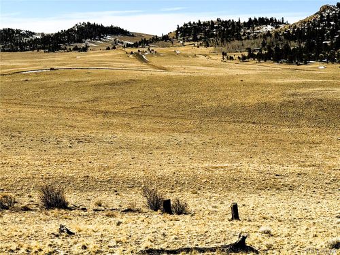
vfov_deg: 21.6
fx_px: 668
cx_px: 170
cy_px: 128
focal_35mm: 68
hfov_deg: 28.6
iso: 64
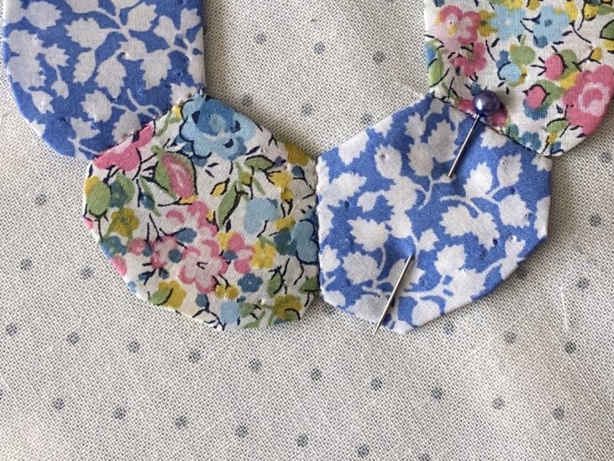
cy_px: -99
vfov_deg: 15.6
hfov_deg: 21.5
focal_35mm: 91
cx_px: 350
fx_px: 1615
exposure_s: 1/121
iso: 125
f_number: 1.8
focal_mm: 4.25
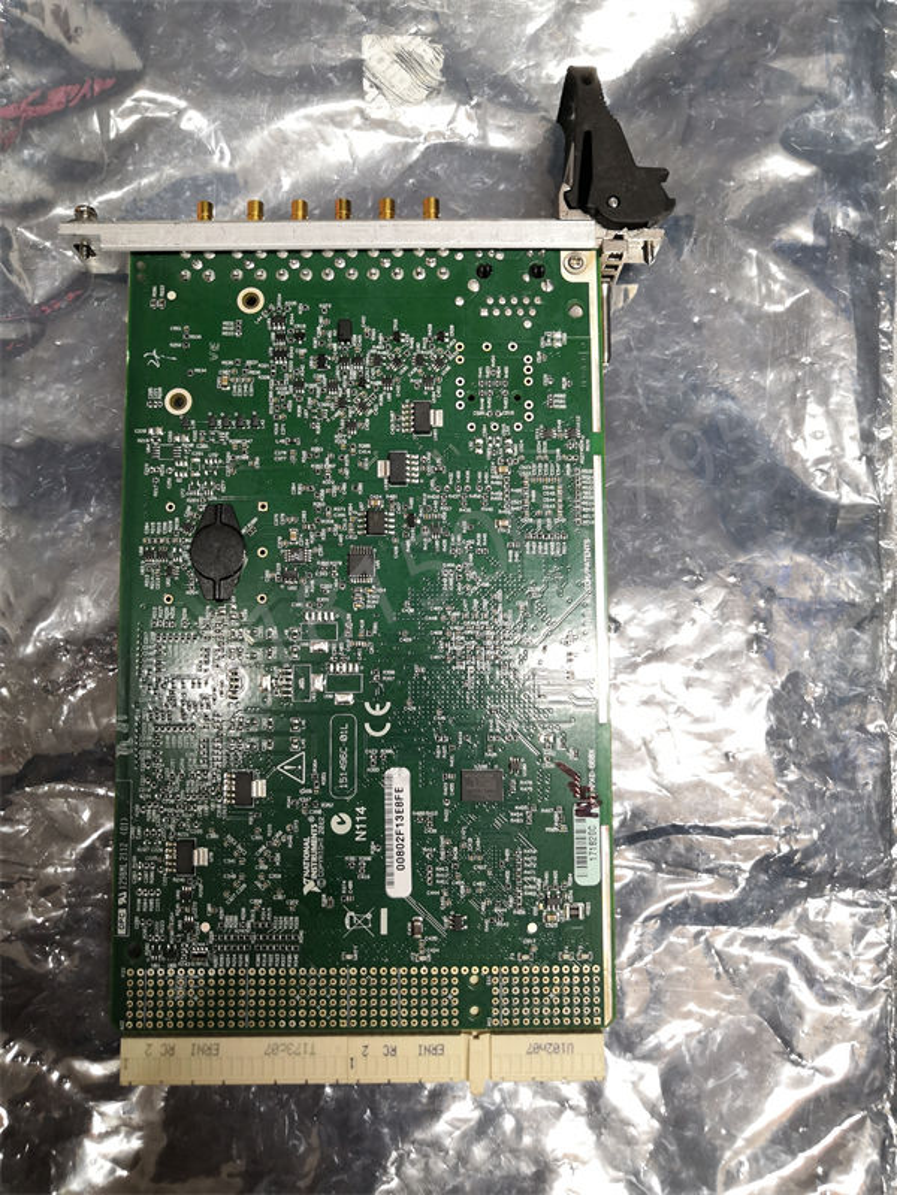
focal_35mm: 27
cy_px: 598
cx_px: 448
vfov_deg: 65.3
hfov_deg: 51.4
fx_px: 933
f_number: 1.8
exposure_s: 1/36
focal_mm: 3.95
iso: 250
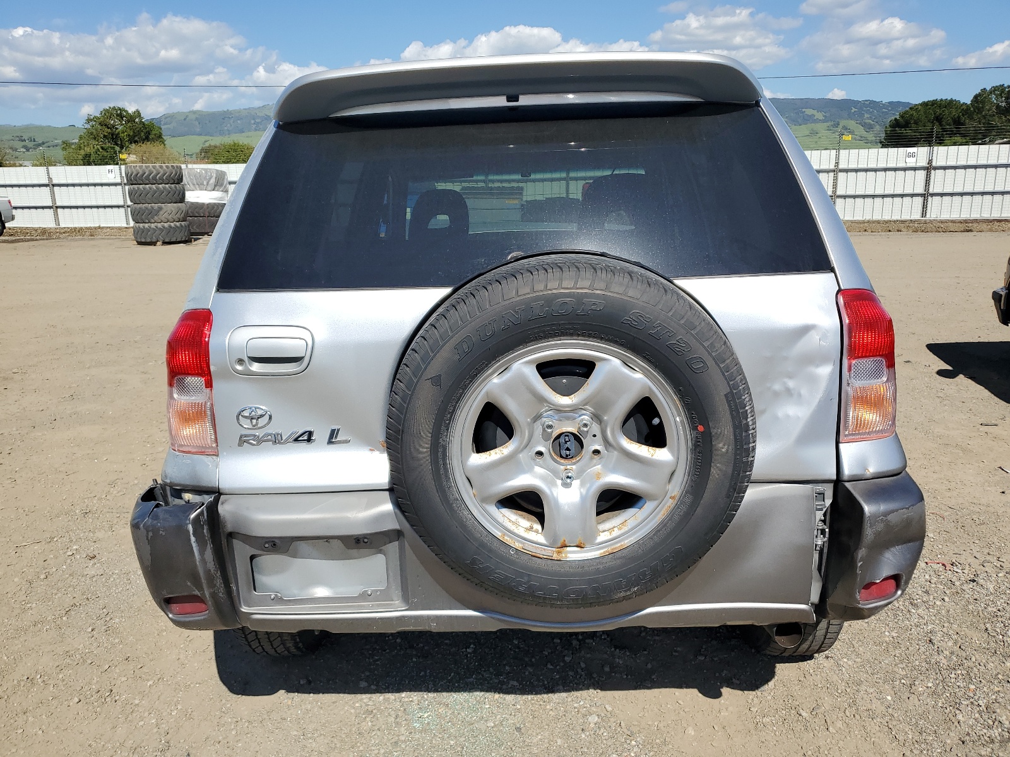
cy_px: 378
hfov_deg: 67.3
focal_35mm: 26
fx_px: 759
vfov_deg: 53.1
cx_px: 505
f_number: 1.5
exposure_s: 1/5000
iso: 50
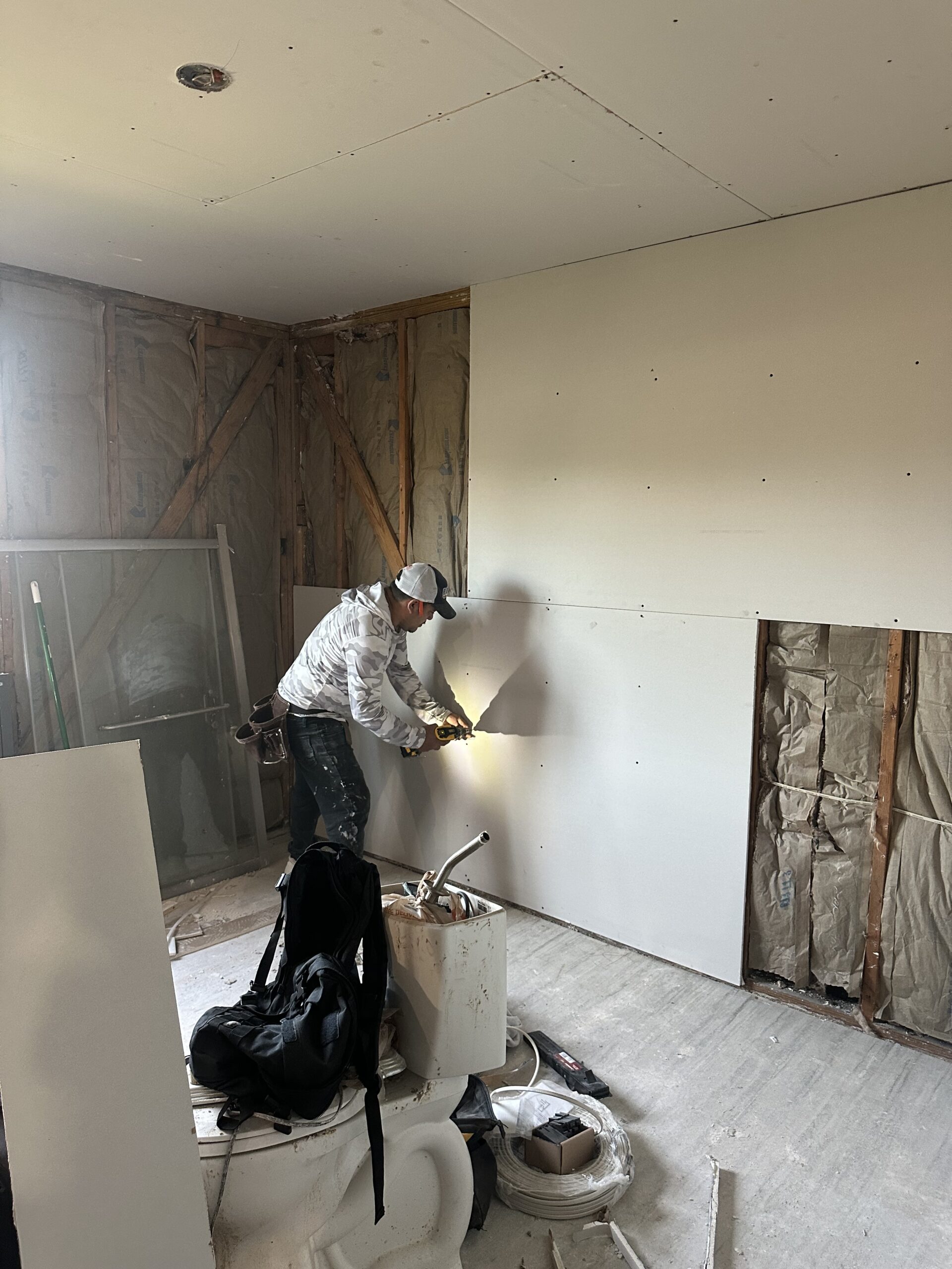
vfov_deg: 71.6
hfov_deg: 56.8
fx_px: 880
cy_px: 634
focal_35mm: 24
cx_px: 476
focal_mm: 6.86
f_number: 1.78
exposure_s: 1/60
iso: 400
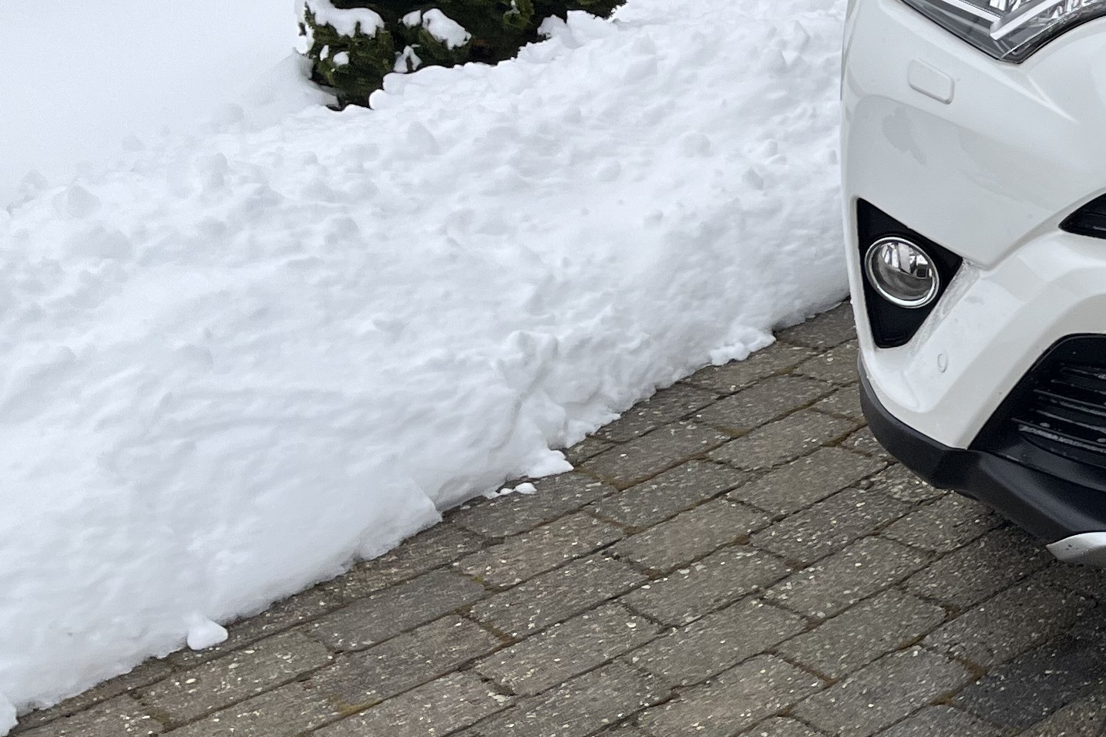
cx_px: 1468
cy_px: 314
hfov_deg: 23.3
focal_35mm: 76
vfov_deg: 17.9
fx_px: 2334
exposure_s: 1/718
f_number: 1.6
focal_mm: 5.1
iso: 50
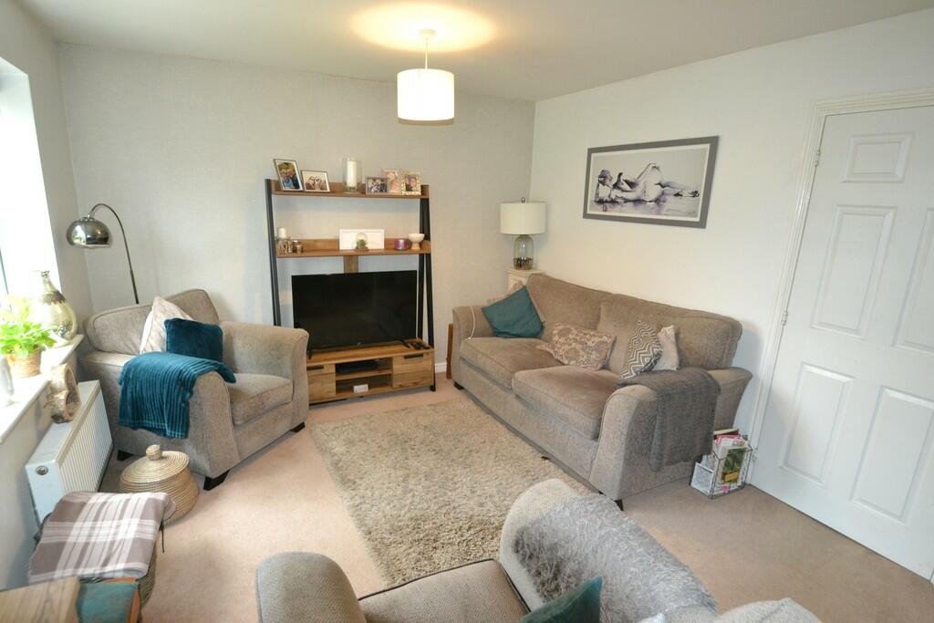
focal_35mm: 18
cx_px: 467
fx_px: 467
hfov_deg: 90.0
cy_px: 312
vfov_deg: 67.4
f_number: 3.8
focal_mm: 12
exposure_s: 1/60
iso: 1400
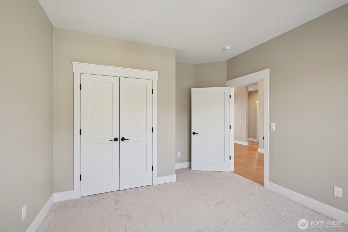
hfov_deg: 96.7
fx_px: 155
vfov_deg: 73.7
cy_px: 116
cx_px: 174
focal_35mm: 16
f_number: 8
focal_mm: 16
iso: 400
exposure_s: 1/25
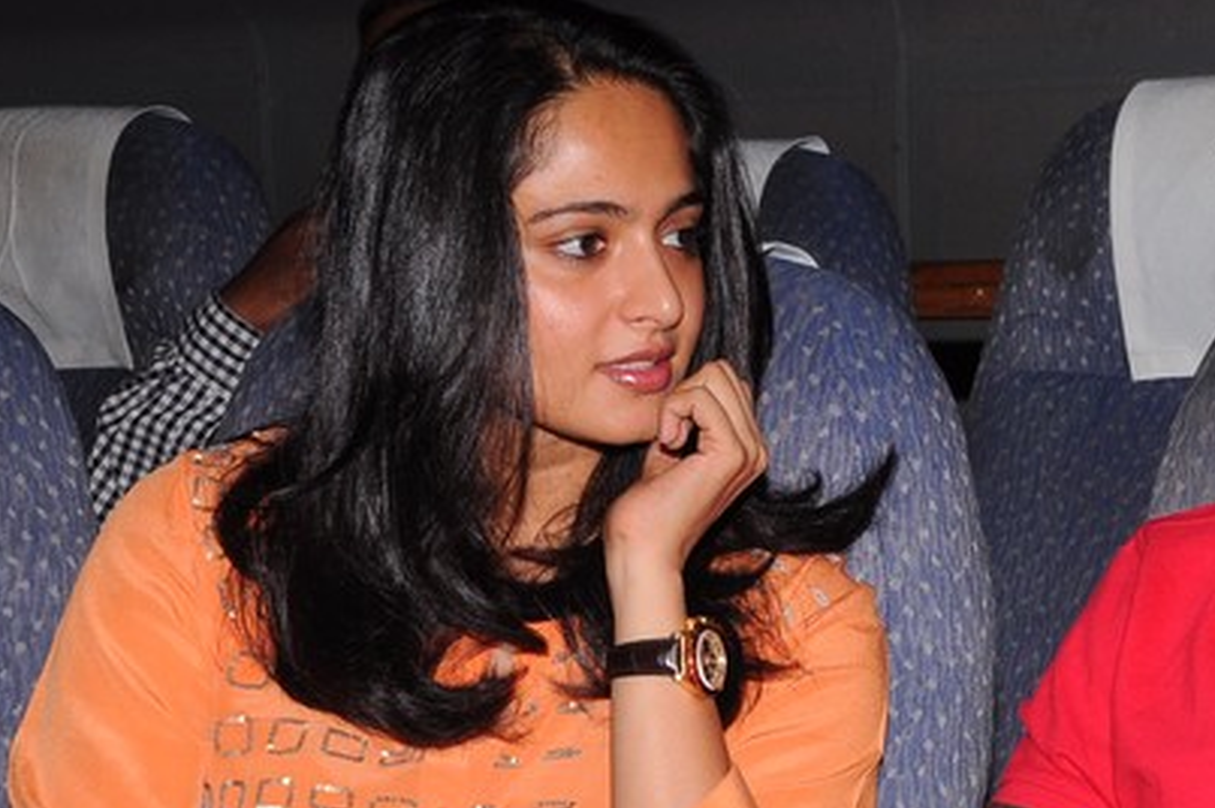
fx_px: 4114
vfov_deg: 11.2
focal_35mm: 122
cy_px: 654
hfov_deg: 16.2
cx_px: 1378
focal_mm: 32
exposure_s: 1/125
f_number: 7.1
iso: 400
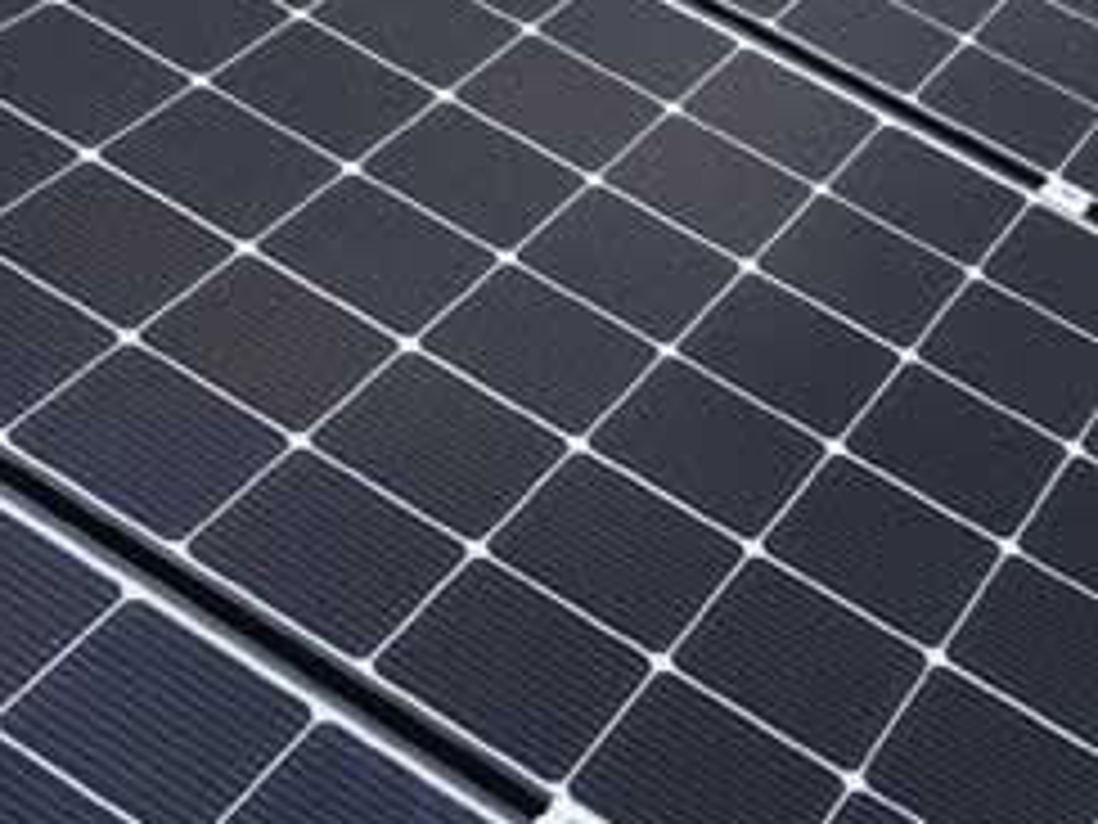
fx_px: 3013
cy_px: -320
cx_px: 702
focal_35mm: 95
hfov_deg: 20.6
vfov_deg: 14.7
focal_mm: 4.15
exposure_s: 1/1464
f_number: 2.2
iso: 32
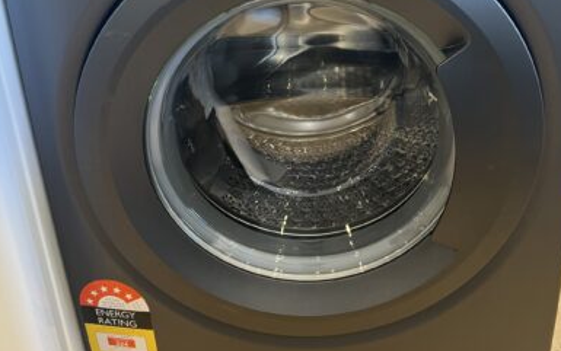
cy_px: 76
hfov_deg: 48.2
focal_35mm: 41
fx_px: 627
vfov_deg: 30.6
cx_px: 286
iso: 100
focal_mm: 5.7
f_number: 1.5
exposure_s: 1/50
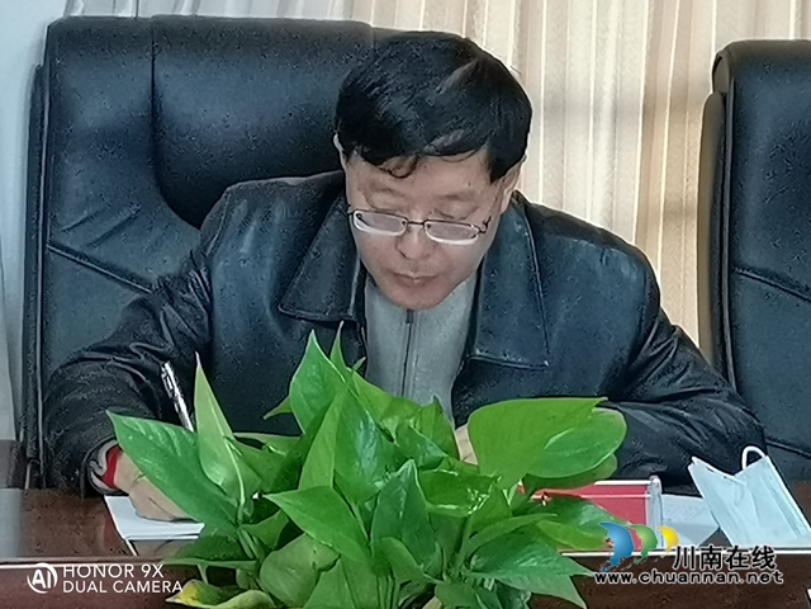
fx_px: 3163
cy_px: 304
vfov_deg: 11.0
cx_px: 406
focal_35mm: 135
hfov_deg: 14.6
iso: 320
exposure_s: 1/50
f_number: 1.8
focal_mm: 5.5
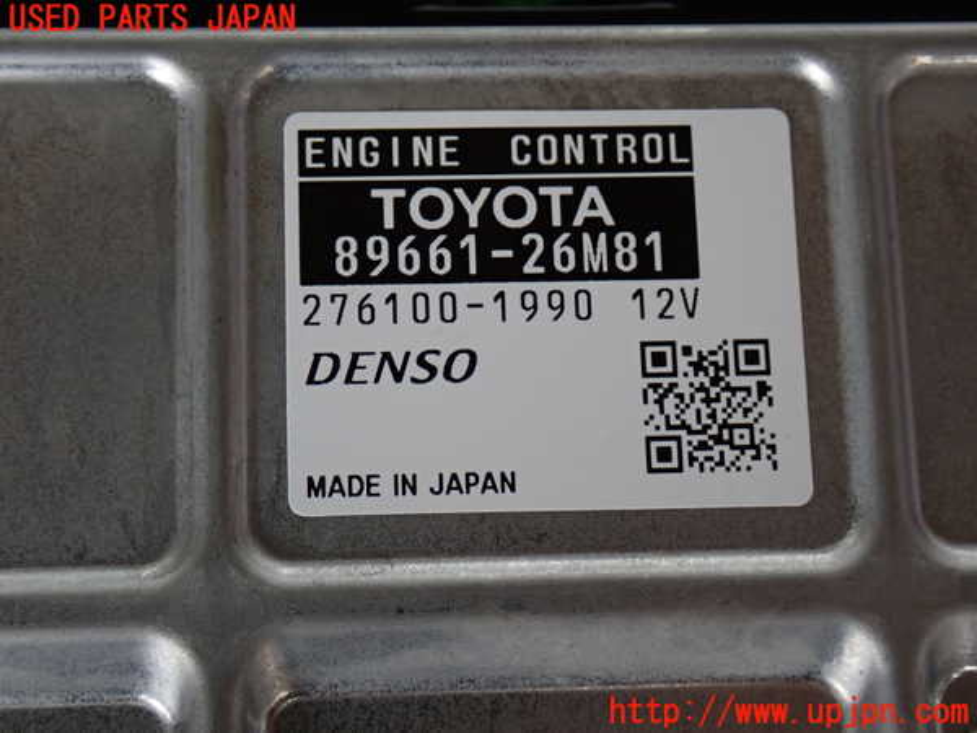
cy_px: 366
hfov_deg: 31.2
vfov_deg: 23.7
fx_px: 1750
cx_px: 488
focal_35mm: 62
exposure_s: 1/60
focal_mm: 11.09
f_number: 3.6
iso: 250
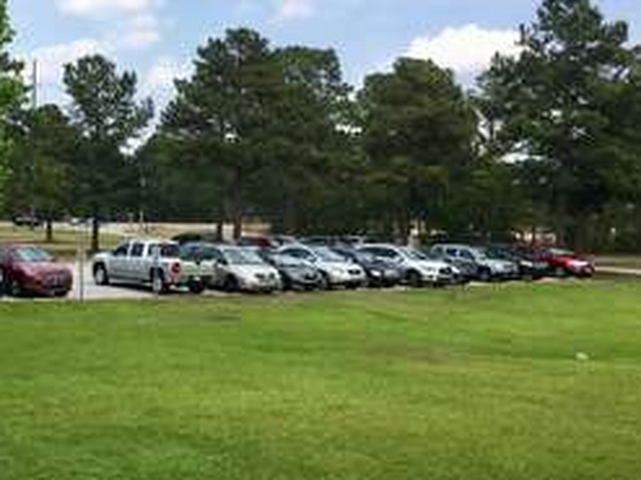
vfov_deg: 30.8
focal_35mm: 47
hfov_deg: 39.0
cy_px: 223
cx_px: 138
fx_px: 870
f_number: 2.2
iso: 25
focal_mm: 4.15
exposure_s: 1/1748
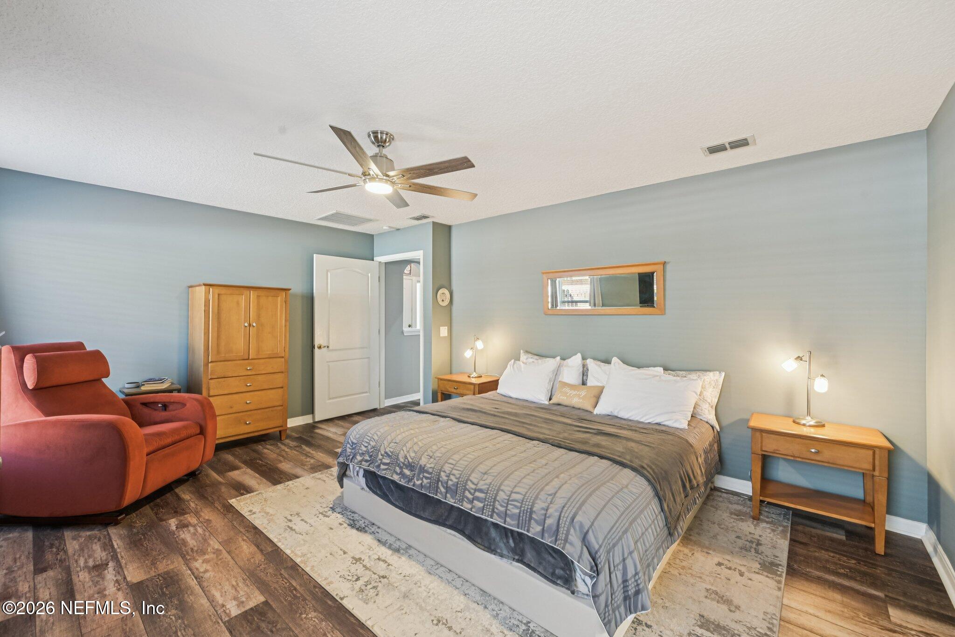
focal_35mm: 15
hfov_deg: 100.4
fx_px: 398
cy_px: 318
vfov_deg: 77.3
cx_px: 478
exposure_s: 1/3.33
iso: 400
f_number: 8
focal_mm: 15
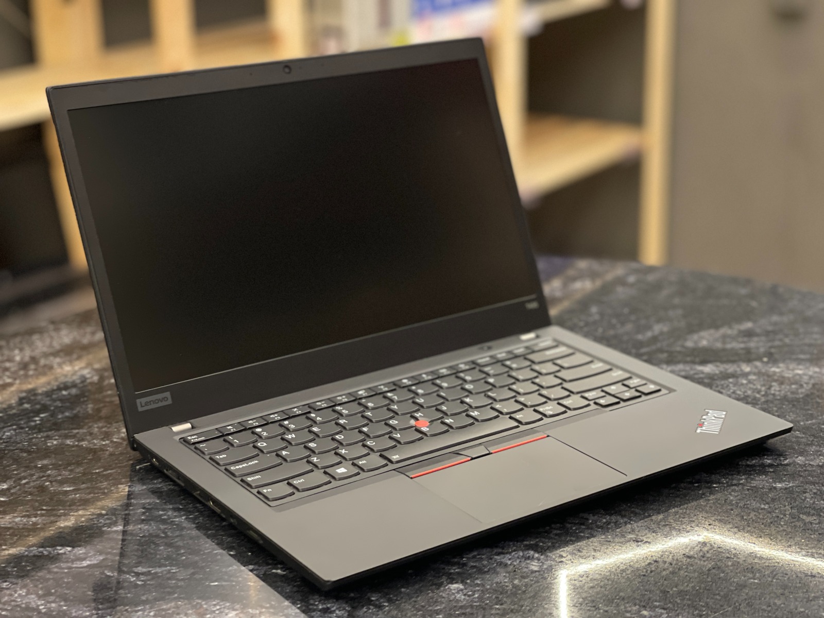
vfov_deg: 22.9
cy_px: 309
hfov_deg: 30.3
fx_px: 1523
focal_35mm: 64
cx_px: 412
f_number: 2.2
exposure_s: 1/40
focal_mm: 7.5
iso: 320
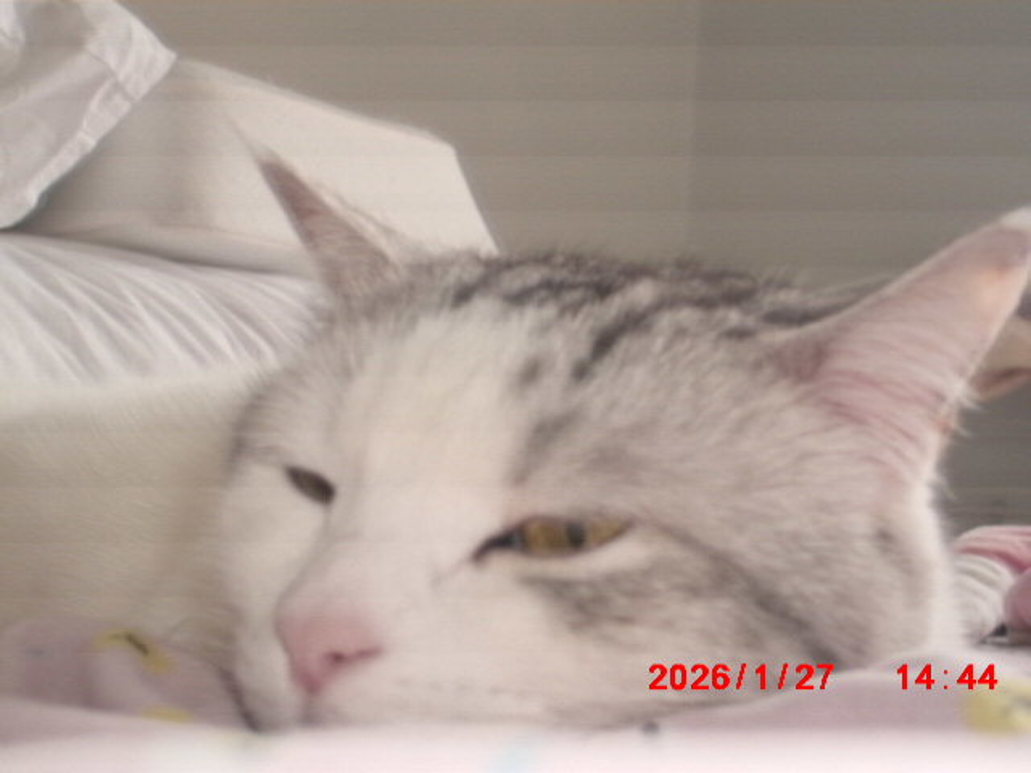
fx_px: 1757
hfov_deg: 32.7
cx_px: 516
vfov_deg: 24.8
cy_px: 386
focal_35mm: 59
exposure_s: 1/60
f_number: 3.7
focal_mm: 10.5
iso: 64
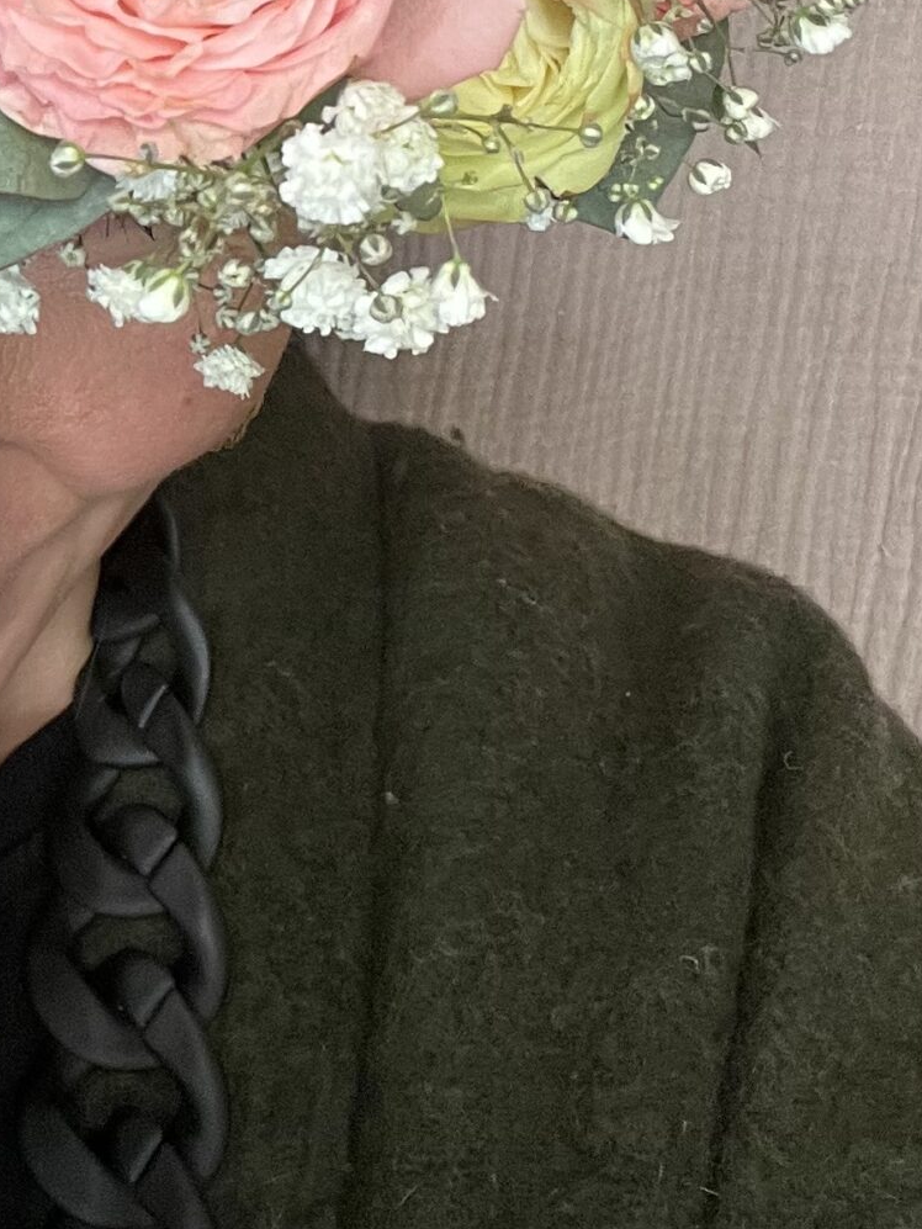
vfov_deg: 24.5
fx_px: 2734
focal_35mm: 77
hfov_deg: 18.2
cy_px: 106
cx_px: -171
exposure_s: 1/60
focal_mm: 2.71
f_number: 2.2
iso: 160
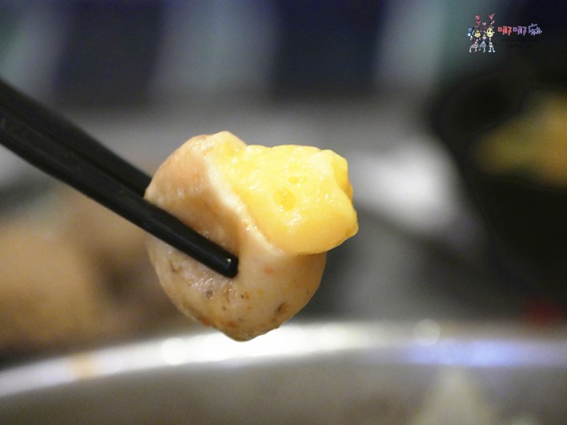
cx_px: 284
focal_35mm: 280
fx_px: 4586
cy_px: 212
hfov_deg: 7.1
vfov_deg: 5.3
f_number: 5.6
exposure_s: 1/15
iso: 3200
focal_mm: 140
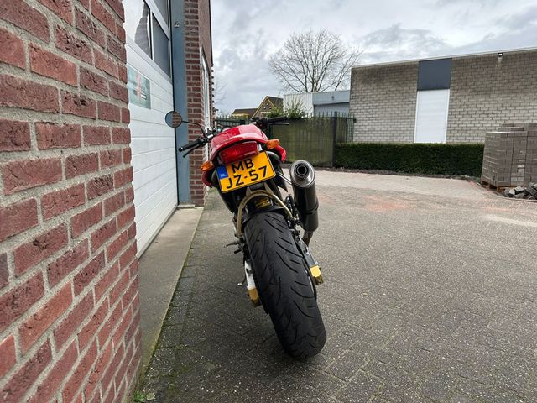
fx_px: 372
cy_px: 202
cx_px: 268
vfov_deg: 56.8
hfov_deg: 71.6
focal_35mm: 24
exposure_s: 1/401
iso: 80
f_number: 1.78
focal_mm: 6.86
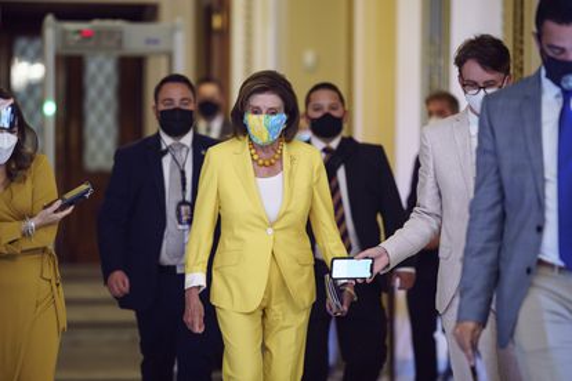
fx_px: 2145
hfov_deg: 15.2
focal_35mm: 135
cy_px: 190
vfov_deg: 10.2
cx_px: 286
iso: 2000
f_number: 2
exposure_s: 1/400
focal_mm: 135
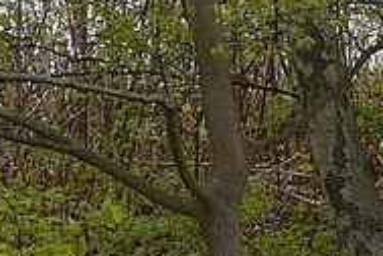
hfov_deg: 5.0
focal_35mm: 404
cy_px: 585
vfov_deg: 3.4
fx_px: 4298
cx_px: 752
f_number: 8
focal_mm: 85
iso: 250
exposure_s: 1/250
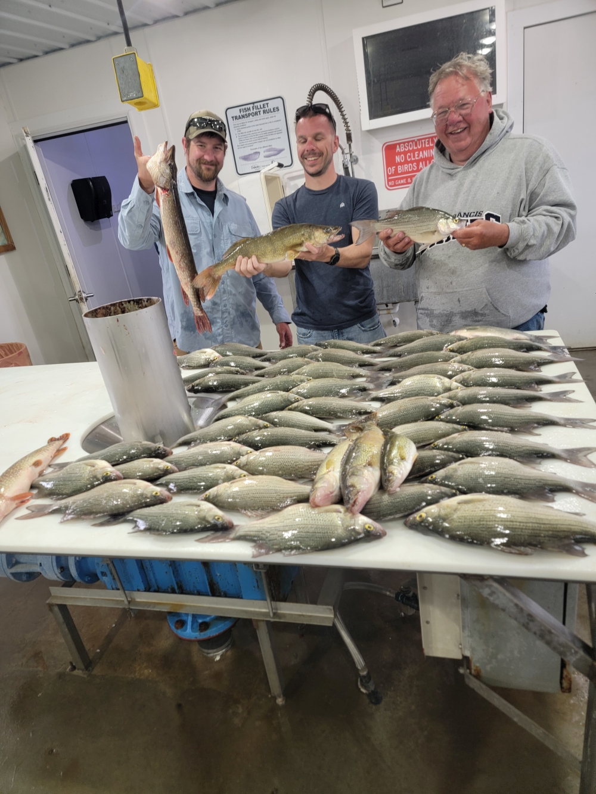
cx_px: 298
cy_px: 397
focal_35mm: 24
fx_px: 551
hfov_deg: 56.8
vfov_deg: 71.6
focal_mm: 6.7
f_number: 1.8
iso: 80
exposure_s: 1/120
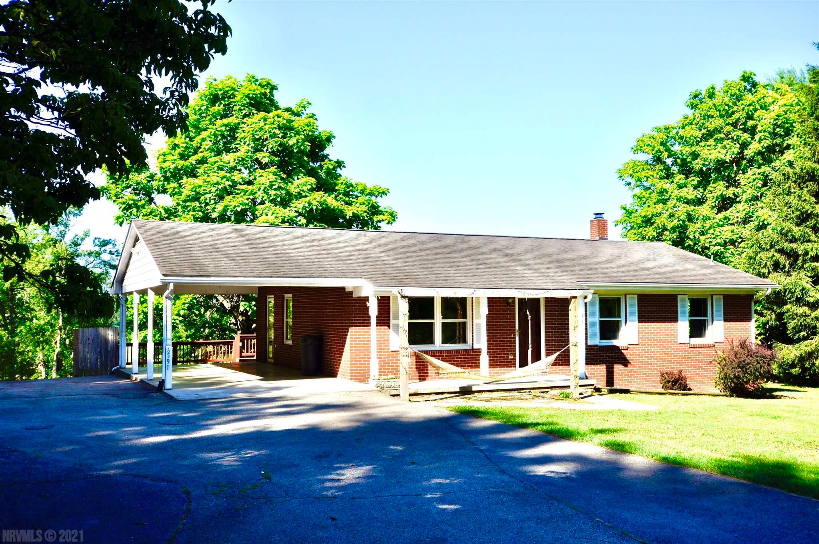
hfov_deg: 53.2
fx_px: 818
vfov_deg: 36.8
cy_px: 272
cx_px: 410
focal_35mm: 36
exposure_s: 1/250
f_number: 8
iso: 200
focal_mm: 24
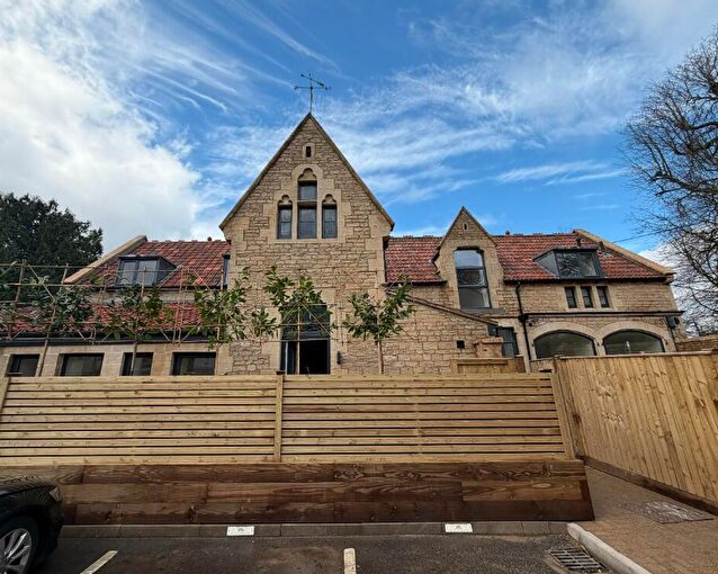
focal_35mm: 15
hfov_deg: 96.7
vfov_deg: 84.0
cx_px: 341
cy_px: 284
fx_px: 319
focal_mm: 2.22
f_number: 2.2
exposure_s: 1/770
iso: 32
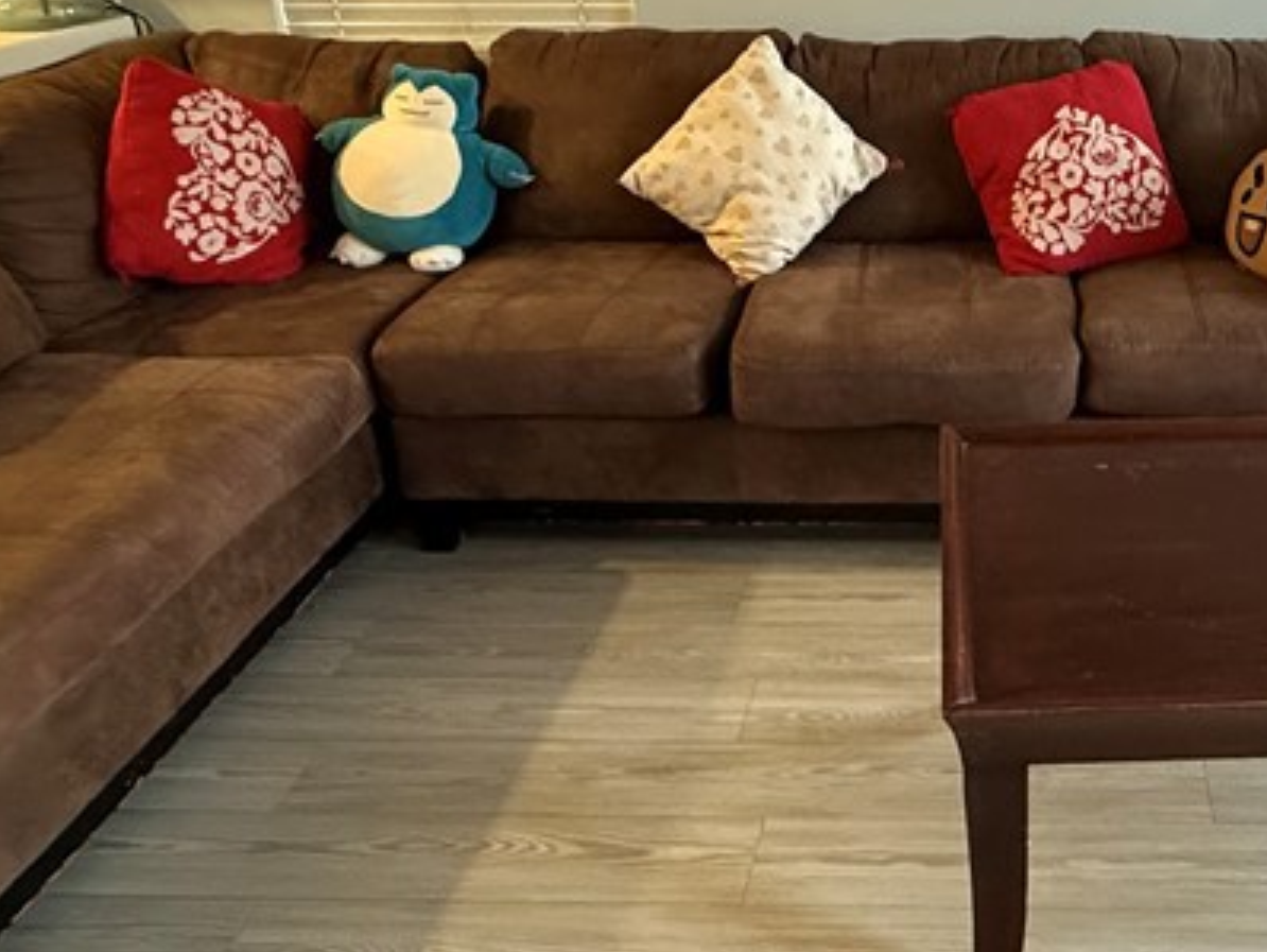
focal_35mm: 36
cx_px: 1006
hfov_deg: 48.5
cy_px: 245
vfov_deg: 38.7
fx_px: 1318
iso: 640
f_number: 2.2
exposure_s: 1/60
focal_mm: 2.22
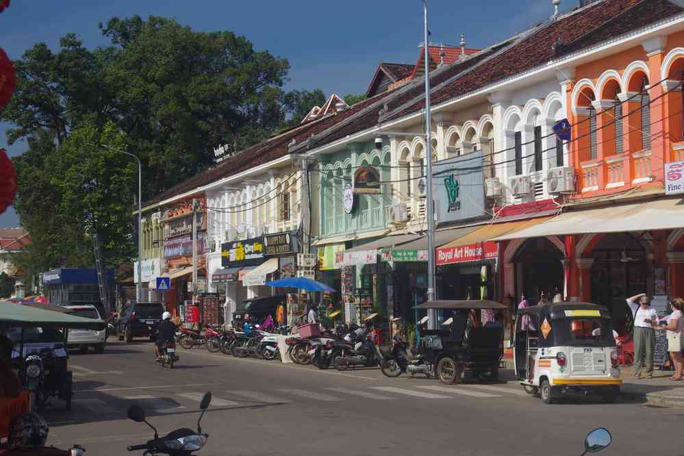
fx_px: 1225
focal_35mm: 64
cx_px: 342
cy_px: 228
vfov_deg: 21.1
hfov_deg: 31.2
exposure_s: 1/160
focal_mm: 43
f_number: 11
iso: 200
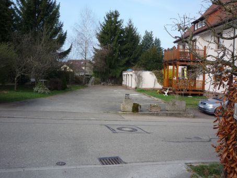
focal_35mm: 34
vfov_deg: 41.8
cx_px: 117
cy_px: 85
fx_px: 233
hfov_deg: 54.0
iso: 100
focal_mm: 5.2
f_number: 4.5
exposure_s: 1/400
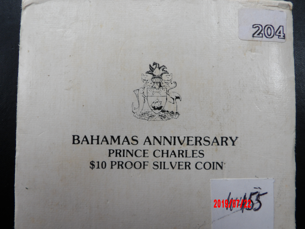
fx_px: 300
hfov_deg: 54.0
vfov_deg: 41.8
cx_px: 152
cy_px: 114
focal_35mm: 34
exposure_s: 1/65
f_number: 4.5
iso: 100
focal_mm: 6.2
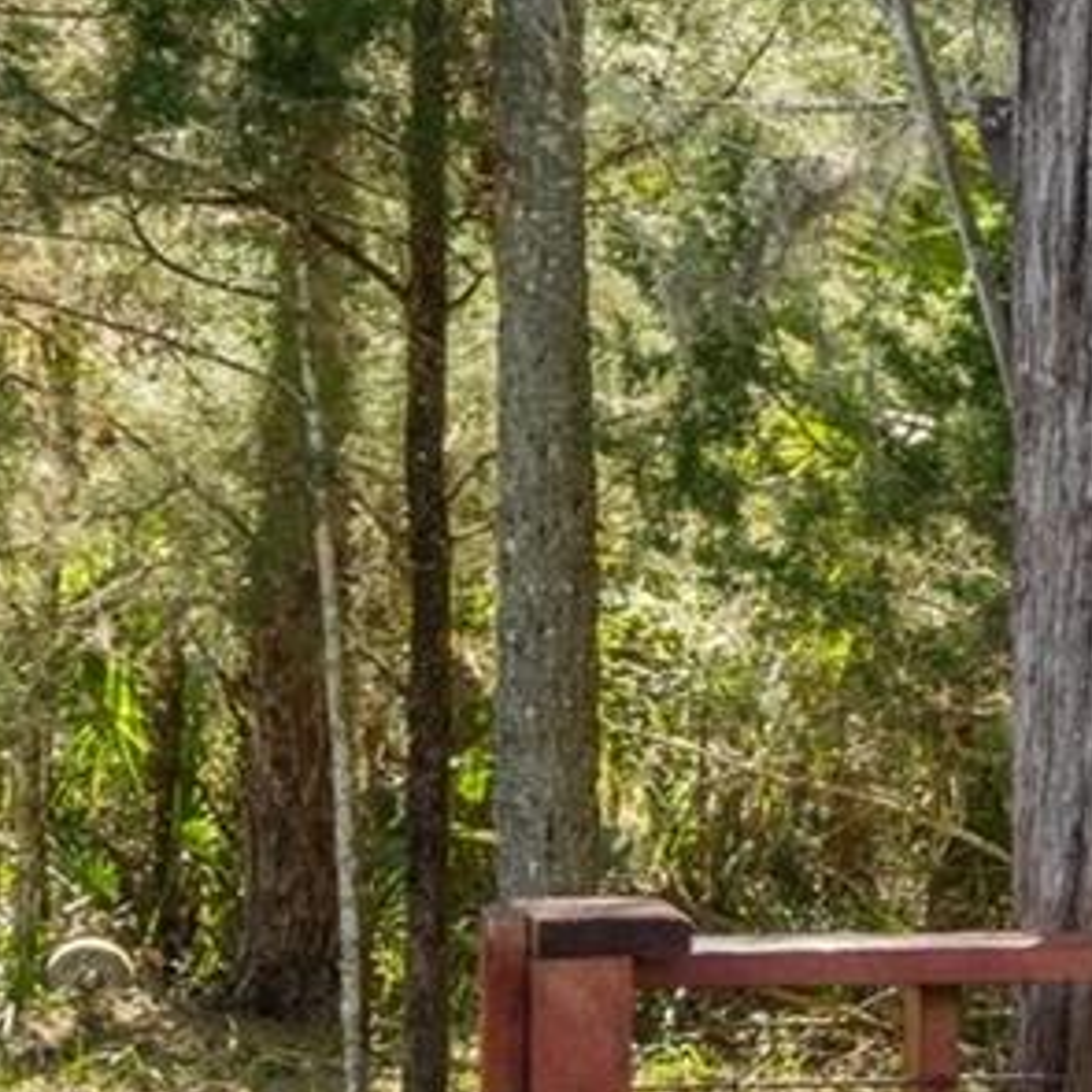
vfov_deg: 13.3
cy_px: 648
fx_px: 4686
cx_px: 2473
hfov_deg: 11.4
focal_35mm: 131
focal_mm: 19
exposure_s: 1/160
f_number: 8
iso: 320
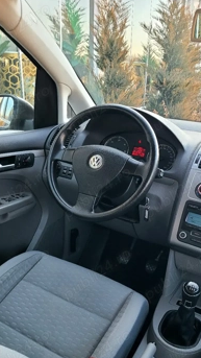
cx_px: 118
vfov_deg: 59.2
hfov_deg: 35.6
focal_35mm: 33
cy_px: 206
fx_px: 313
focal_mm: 5.4
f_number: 1.8
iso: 50
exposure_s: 1/50
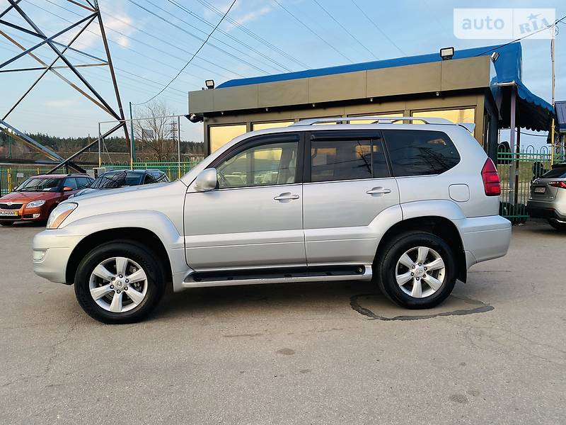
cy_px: 212
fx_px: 425
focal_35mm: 26
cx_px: 283
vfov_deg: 53.1
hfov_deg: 67.3
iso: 64
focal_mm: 4.2
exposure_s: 1/122
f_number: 1.8
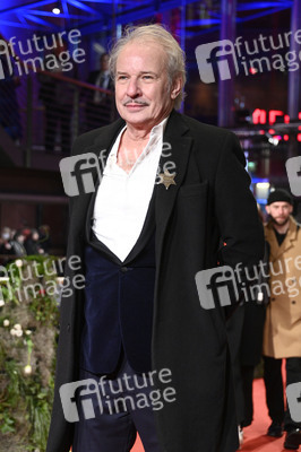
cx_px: 150
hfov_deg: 17.5
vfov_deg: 26.0
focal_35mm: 78
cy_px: 226
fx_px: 980
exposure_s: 1/200
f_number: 5
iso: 5000
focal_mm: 78
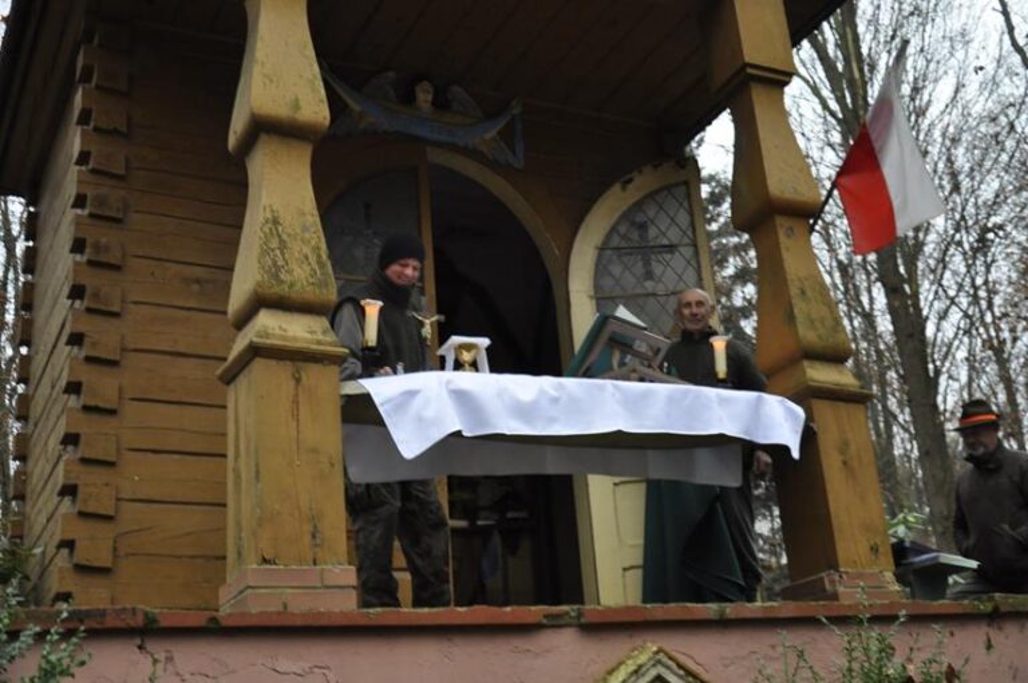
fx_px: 1198
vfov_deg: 31.8
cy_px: 342
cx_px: 514
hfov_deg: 46.5
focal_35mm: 42
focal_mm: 28
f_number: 4
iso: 800
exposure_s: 1/30
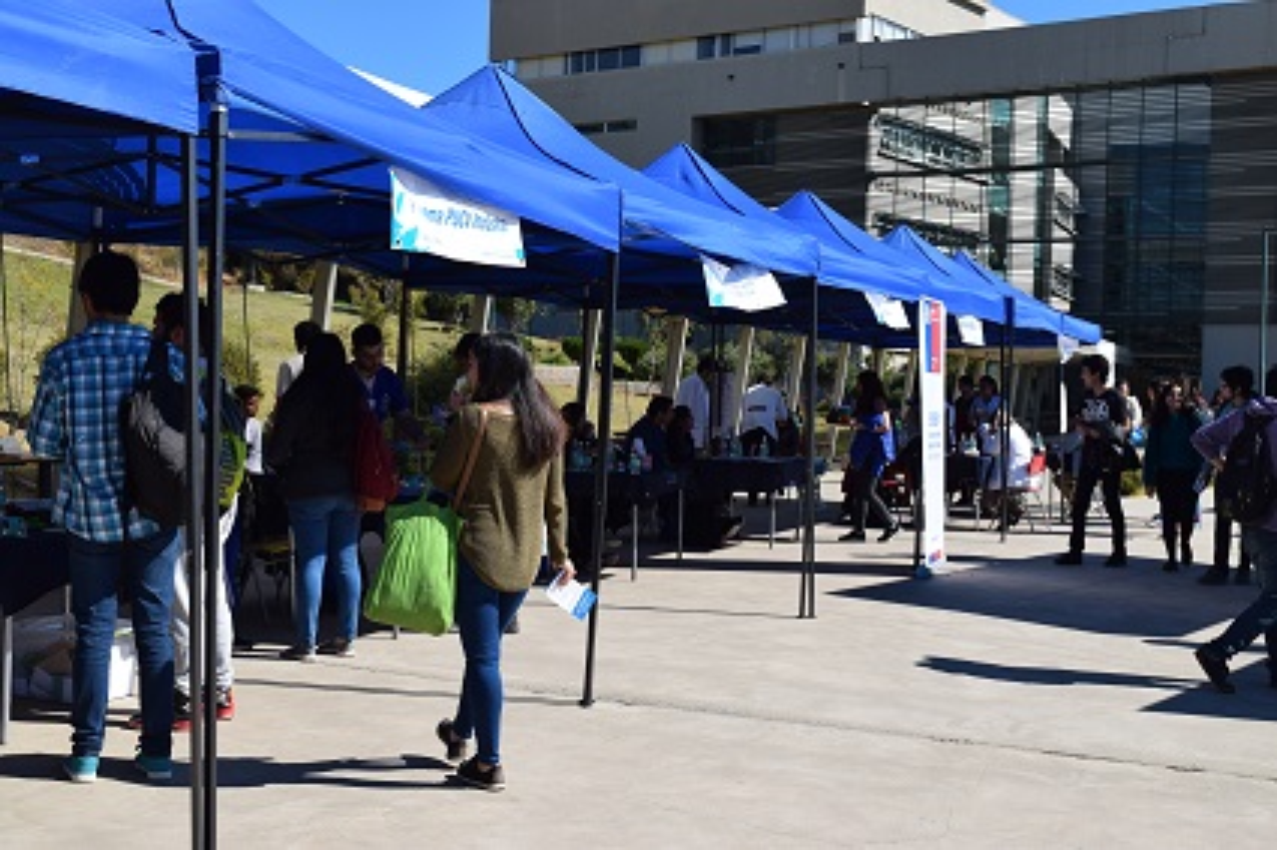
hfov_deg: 42.3
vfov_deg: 28.9
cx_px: 638
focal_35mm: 46
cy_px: 425
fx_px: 1649
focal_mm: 31
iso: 200
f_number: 10
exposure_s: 1/400
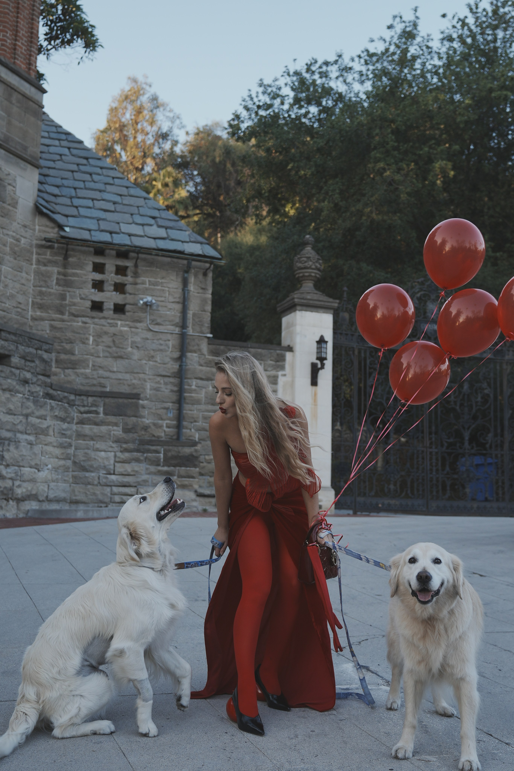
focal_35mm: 42
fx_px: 899
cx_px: 257
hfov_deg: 31.9
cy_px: 386
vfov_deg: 46.4
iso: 100
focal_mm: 28
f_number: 2.8
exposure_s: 1/400
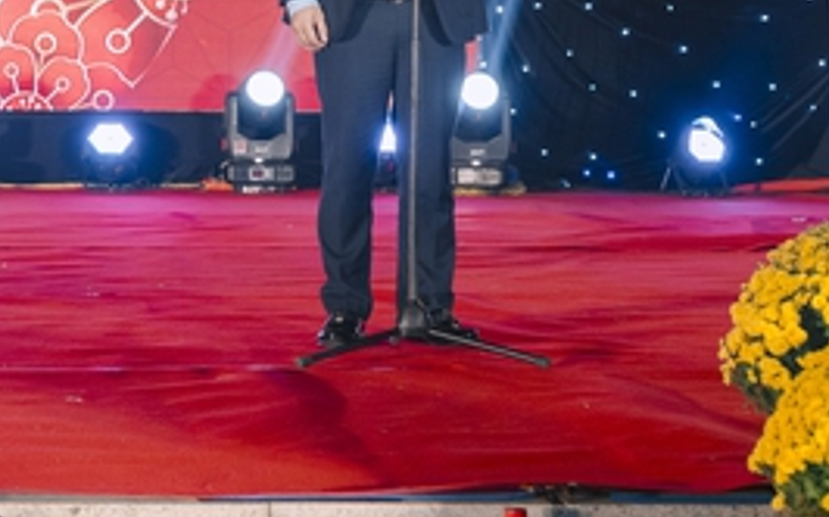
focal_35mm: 142
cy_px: -139
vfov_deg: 9.1
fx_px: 3207
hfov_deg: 14.4
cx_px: -100
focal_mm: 50
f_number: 4
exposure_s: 1/160
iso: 2000
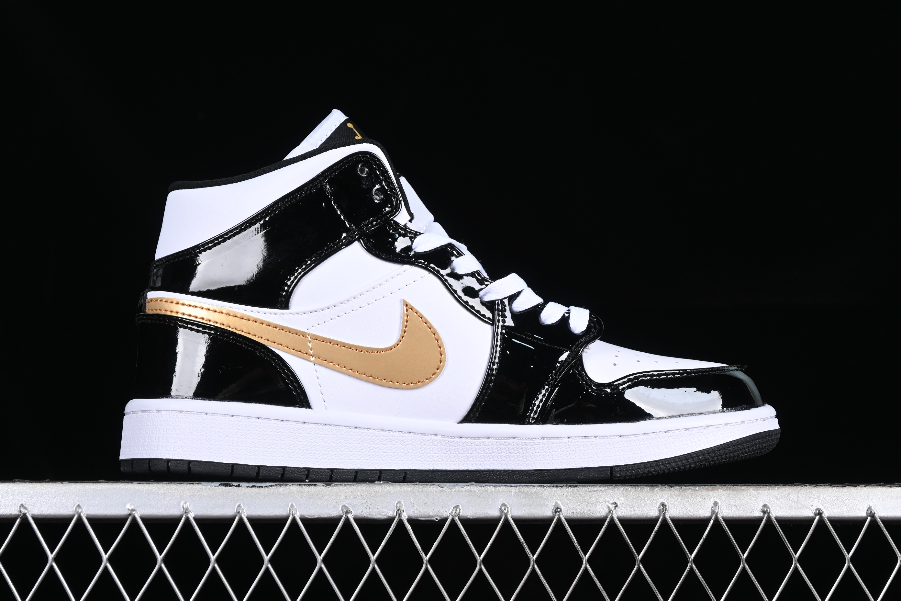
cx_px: 450
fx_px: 1877
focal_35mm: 75
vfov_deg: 18.2
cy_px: 300
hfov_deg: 27.0
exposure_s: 1/80
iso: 160
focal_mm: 50
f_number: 6.3
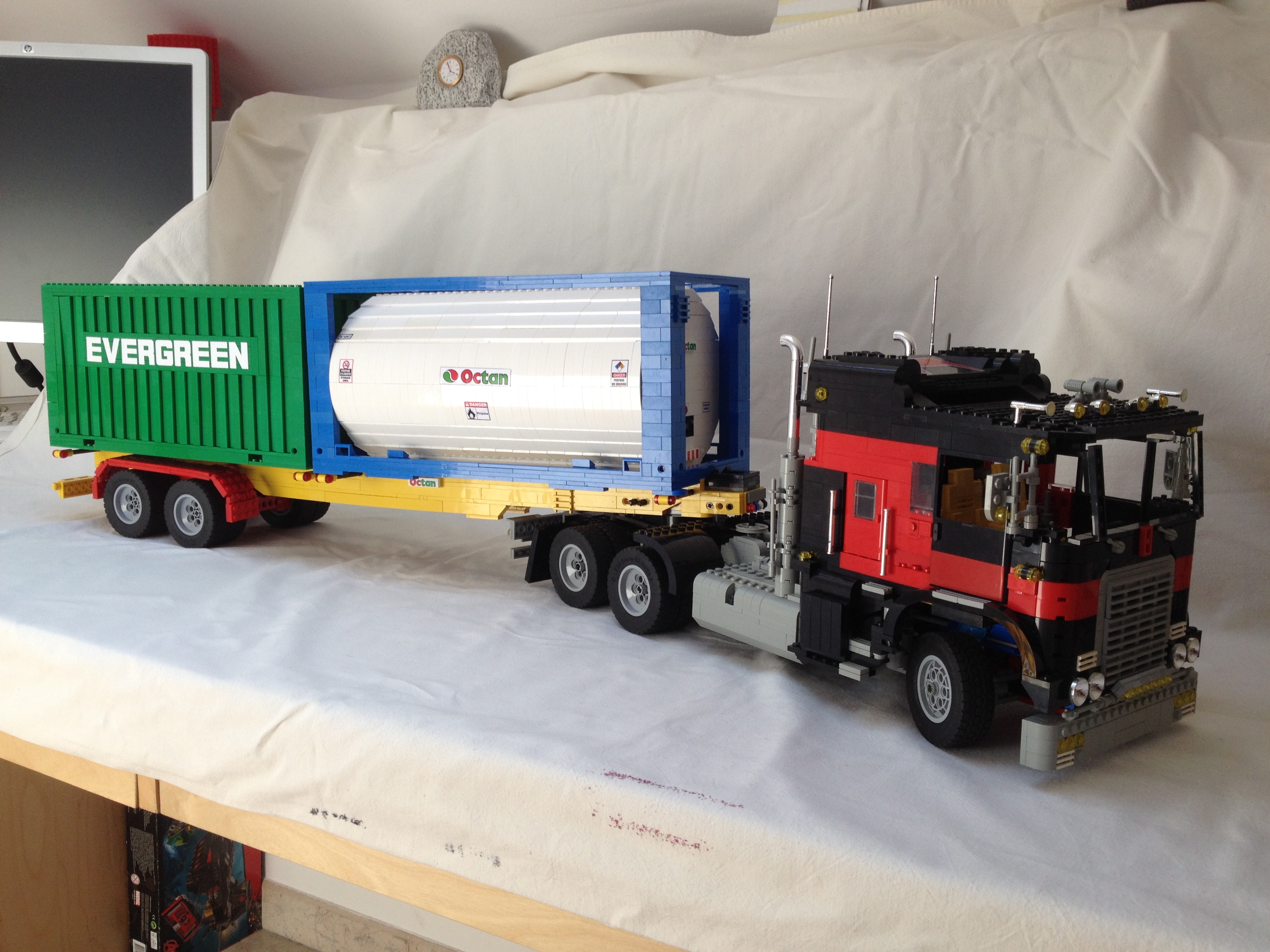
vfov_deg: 40.7
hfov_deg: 52.6
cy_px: 476
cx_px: 635
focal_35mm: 35
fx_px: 1284
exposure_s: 1/187
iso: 50
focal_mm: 4.28
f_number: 2.4
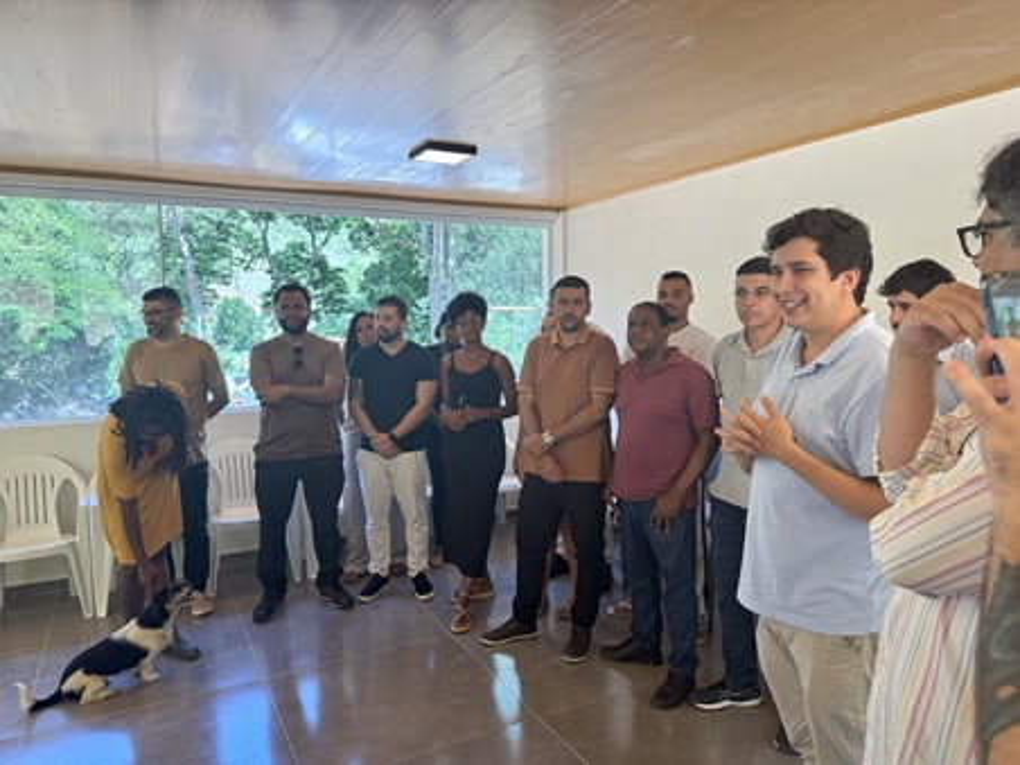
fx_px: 707
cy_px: 382
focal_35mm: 24
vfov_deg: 56.8
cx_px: 510
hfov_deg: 71.6
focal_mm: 6.76
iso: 64
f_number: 1.78
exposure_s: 1/237
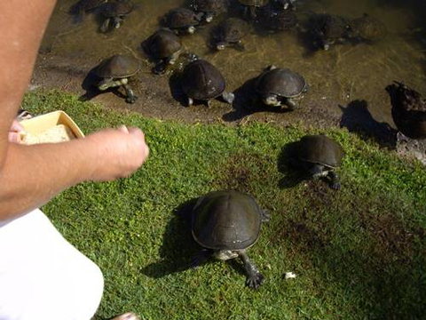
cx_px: 213
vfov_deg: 37.7
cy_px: 160
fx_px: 468
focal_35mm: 38
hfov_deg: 49.0
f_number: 8
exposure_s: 1/125
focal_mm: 7.9
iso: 64
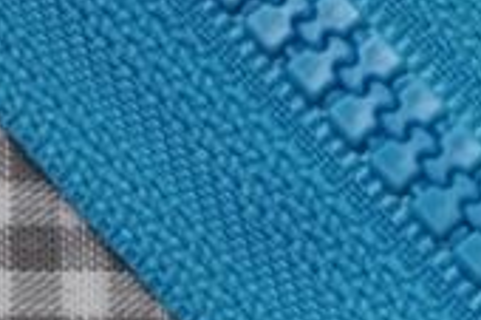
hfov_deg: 5.3
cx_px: 634
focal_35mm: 387
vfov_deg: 3.5
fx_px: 5170
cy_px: 426
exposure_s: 1/80
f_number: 5.6
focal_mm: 55
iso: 400
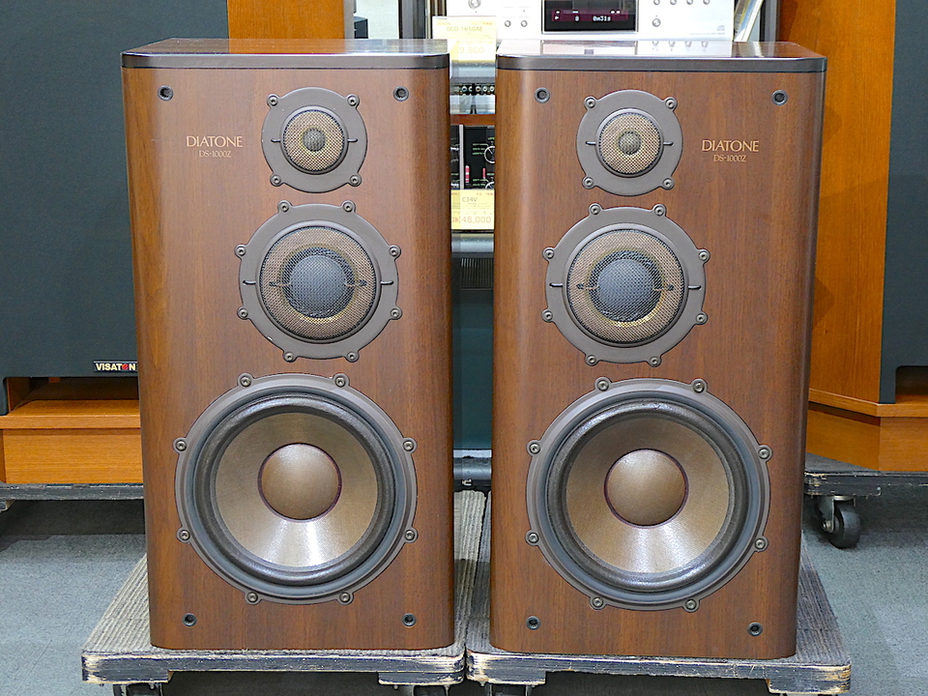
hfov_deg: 31.7
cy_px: 348
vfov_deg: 24.0
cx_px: 464
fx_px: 1635
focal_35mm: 61
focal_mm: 10.9
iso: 200
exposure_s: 1/3.2
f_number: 4.3
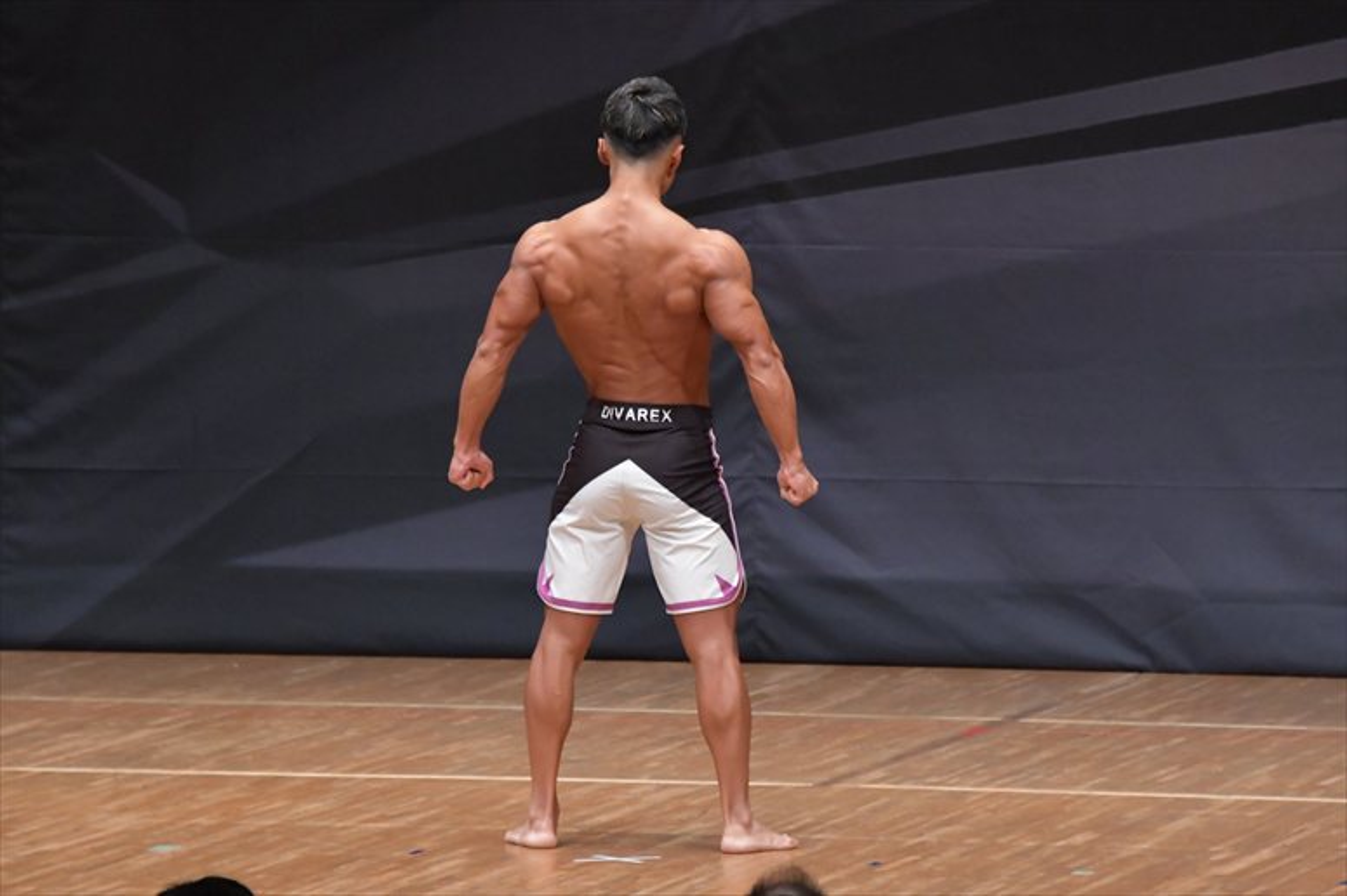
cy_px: 448
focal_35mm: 300
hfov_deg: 6.9
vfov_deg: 4.6
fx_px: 11220
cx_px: 674
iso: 6400
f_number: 5.6
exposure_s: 1/400
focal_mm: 200
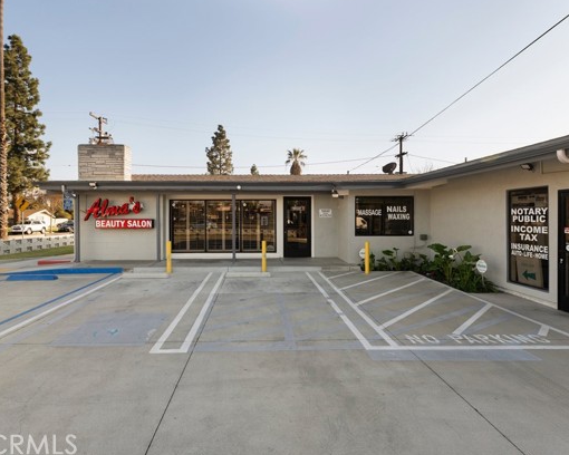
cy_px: 223
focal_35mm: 20
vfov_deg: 68.1
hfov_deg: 80.3
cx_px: 267
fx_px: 337
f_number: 7.1
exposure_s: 1/250
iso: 500
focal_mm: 17
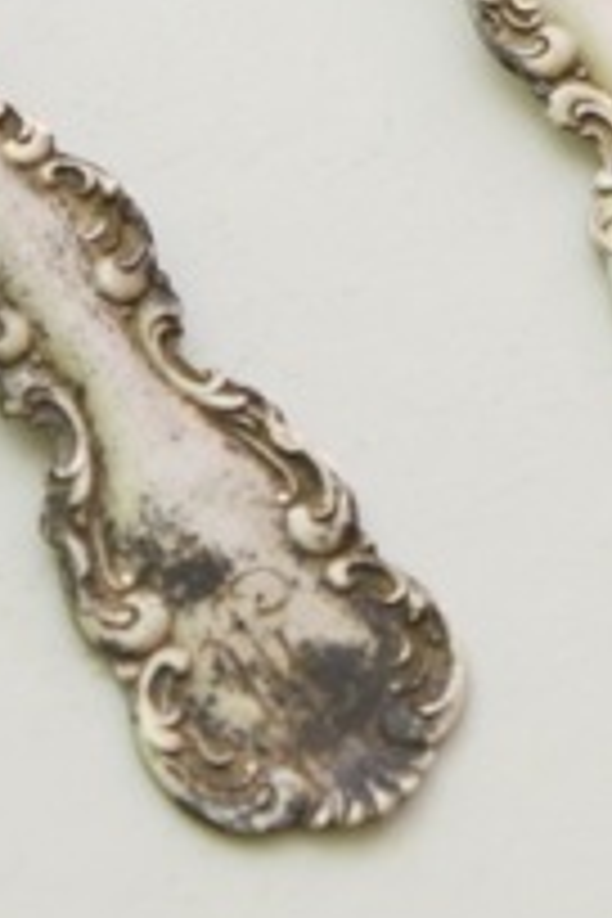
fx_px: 10338
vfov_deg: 5.0
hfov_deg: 3.4
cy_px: -470
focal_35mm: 405
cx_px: 180
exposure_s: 1/125
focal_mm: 55
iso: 800
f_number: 5.6
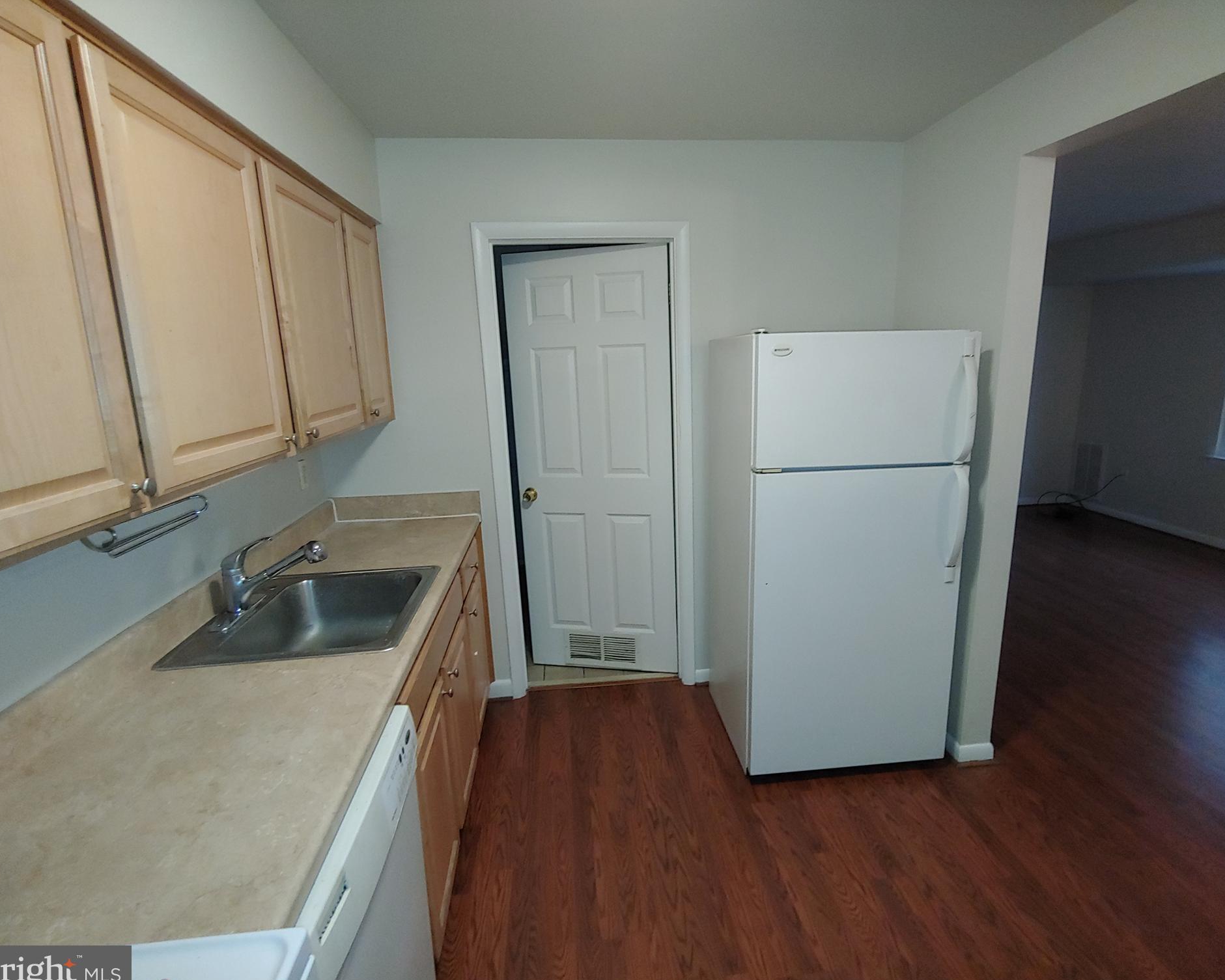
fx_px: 616
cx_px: 636
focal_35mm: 17
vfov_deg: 77.0
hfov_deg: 89.6
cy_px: 499
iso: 200
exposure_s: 1/33
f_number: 1.9
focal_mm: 2.18
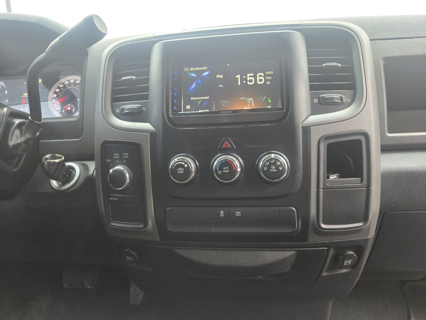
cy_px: 160
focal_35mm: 23
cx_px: 213
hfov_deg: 73.9
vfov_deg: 58.9
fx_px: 283
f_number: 1.8
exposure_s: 1/120
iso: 320
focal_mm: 5.4
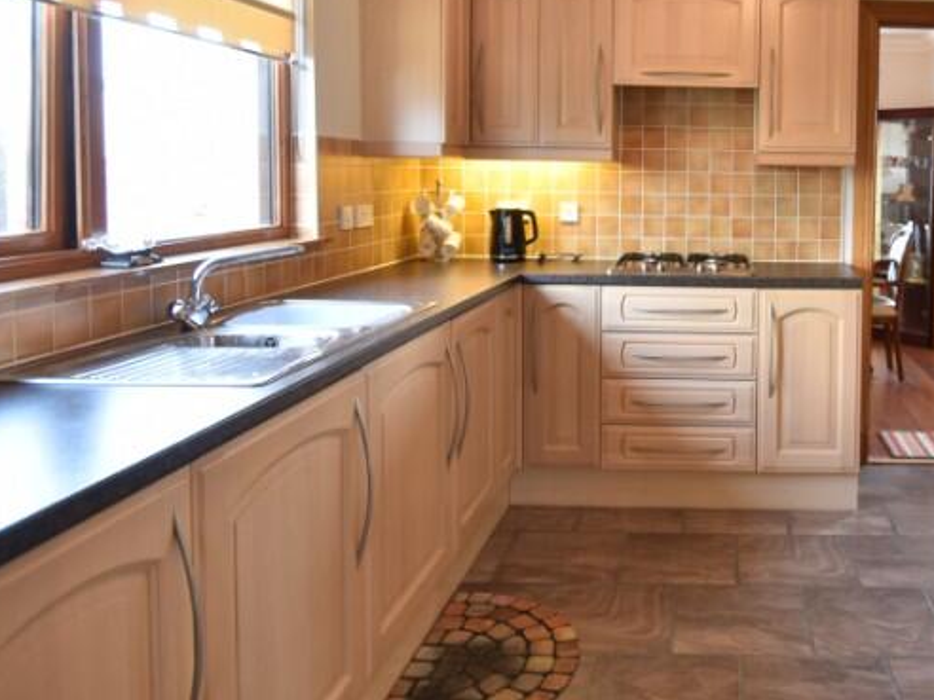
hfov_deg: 56.0
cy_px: 196
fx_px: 809
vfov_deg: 45.6
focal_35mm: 30
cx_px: 738
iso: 180
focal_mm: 10
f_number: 4.5
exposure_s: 1/15
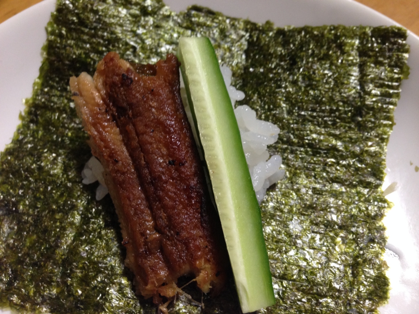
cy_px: 157
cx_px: 210
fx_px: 399
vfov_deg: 42.9
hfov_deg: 55.4
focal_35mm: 33
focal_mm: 4.12
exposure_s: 1/20
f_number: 2.4
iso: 160
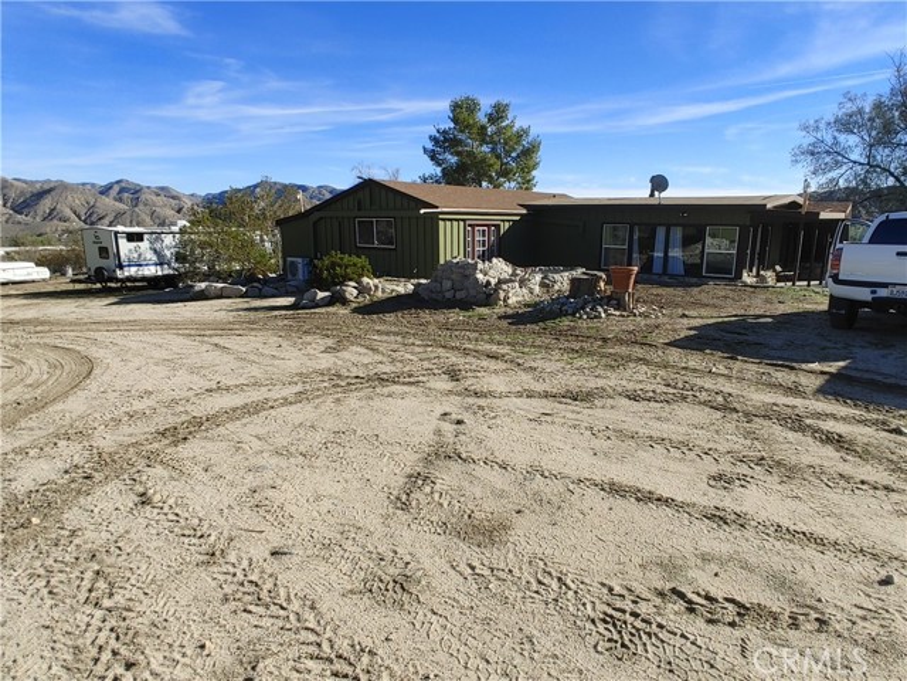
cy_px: 340
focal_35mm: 21
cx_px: 454
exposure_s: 1/917
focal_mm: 1.78
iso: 50
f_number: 1.9
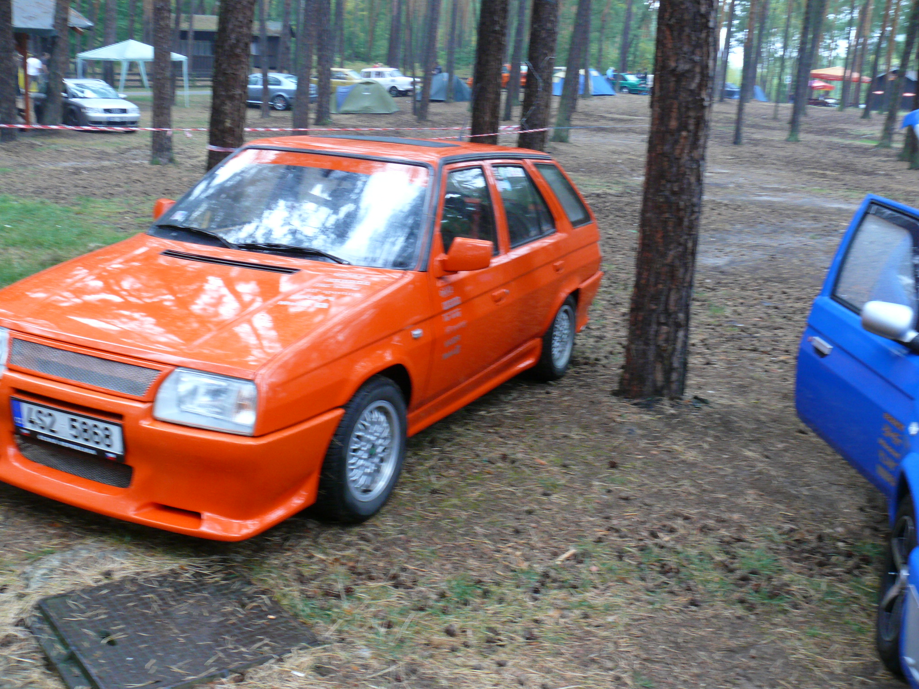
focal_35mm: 35
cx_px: 460
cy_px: 344
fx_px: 929
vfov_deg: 40.7
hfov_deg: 52.6
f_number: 4.5
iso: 200
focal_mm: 7.4
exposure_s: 1/40
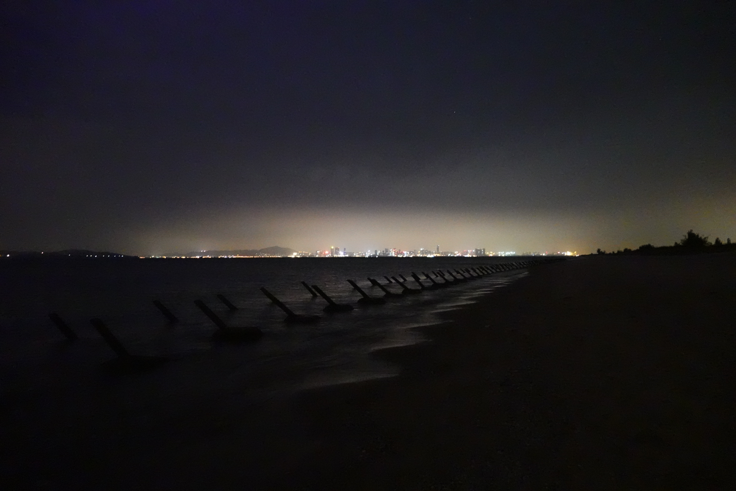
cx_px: 368
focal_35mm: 24
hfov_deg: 73.7
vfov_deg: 53.1
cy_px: 246
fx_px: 491
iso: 6400
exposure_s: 1/4
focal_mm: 9
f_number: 2.8
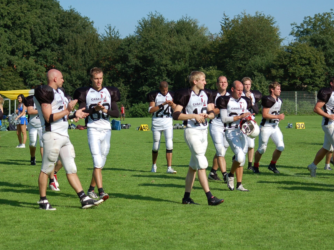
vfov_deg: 12.9
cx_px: 187
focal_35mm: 115
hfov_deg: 17.1
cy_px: 126
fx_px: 1110
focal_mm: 70
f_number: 5.6
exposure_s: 1/1250
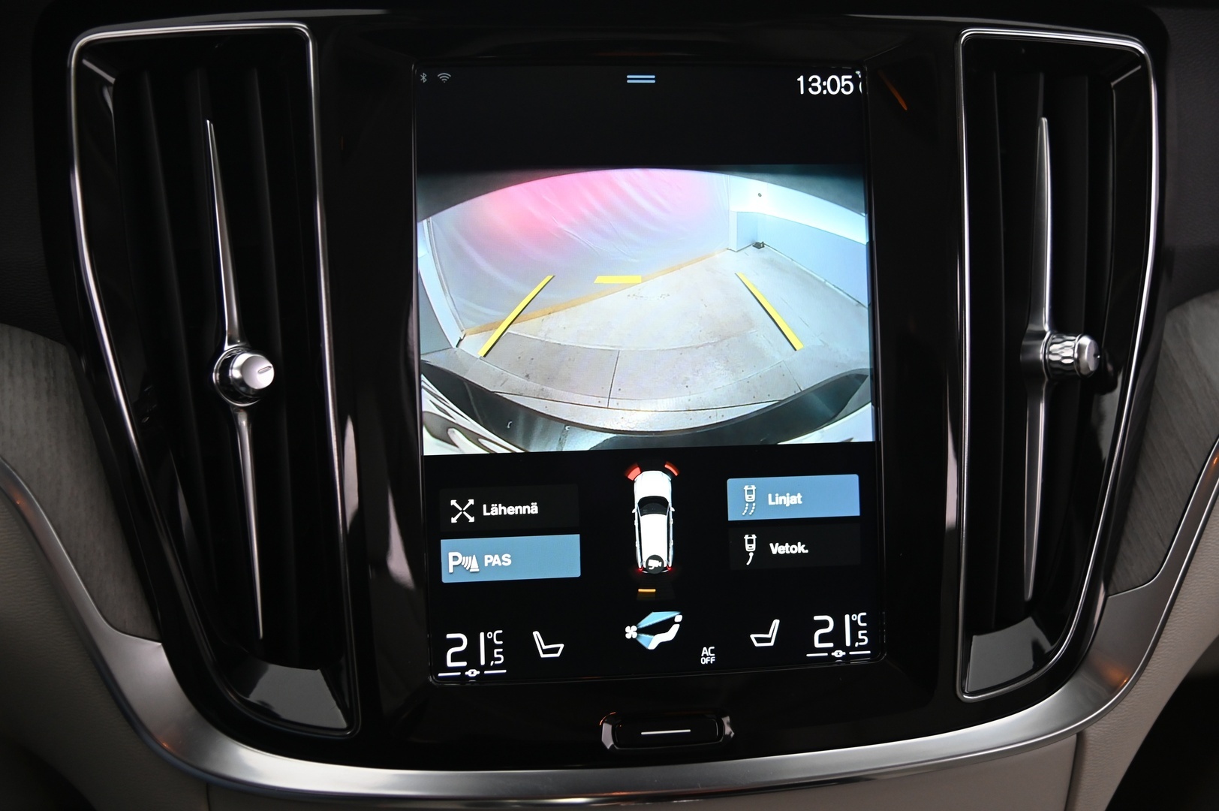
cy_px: 406
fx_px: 1353
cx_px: 610
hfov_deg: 48.5
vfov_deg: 33.3
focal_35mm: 40
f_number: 4
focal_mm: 40
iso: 2000
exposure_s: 1/25
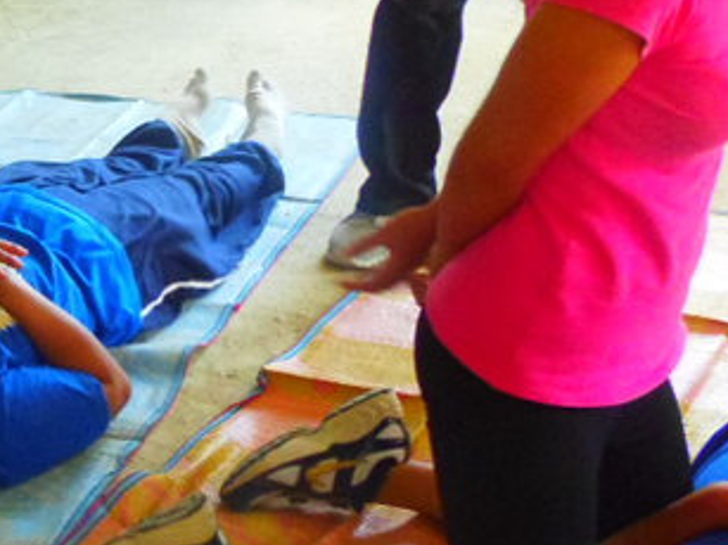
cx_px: -140
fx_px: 1682
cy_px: 118
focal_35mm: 80
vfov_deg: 18.3
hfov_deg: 22.5
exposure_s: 1/30
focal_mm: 4.3
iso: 250
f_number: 2.9
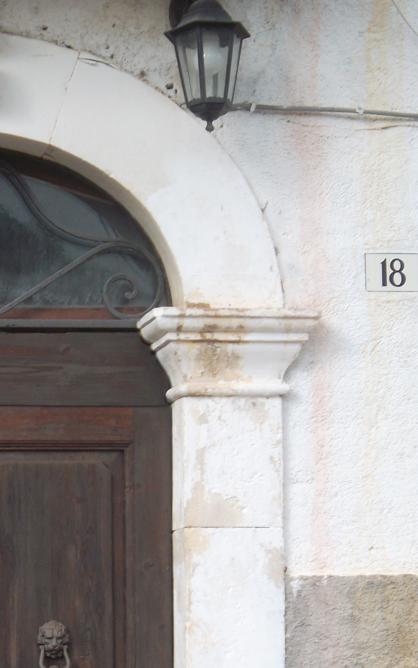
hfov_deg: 11.8
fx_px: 1987
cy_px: 595
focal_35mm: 109
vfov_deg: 18.8
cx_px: -66
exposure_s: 1/90
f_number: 5
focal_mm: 9.3
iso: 80
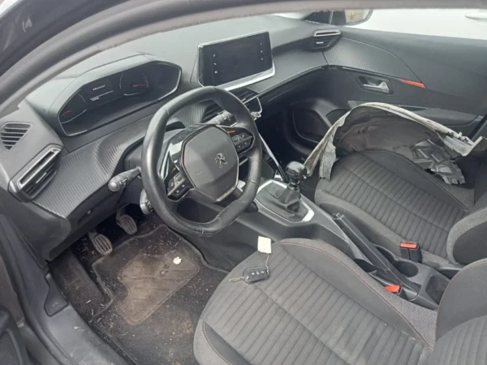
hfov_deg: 63.4
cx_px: 244
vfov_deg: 49.7
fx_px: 394
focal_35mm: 28
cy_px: 182
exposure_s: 1/100
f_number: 2.2
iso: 194
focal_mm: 3.46
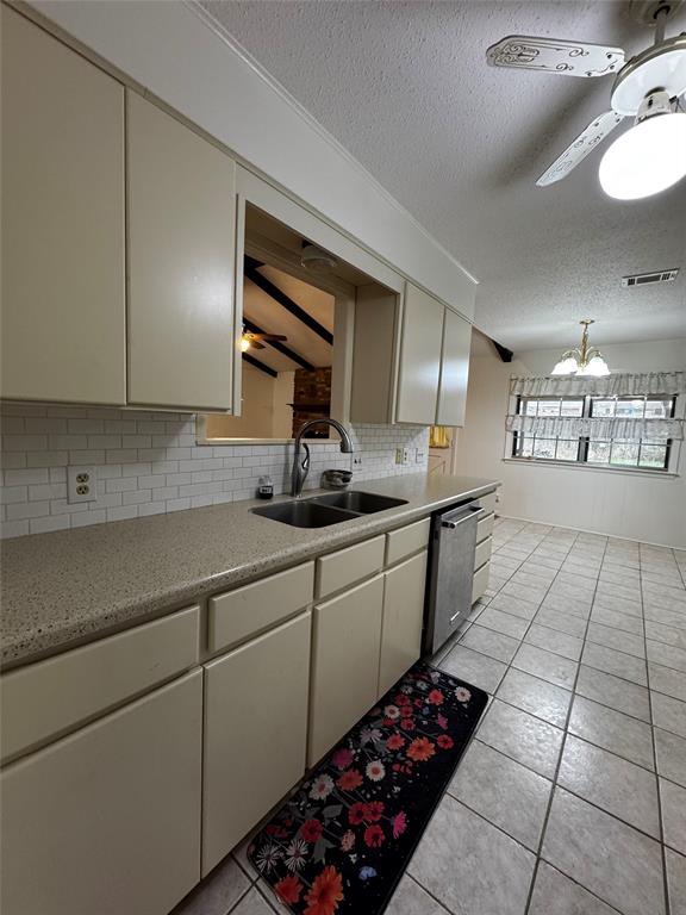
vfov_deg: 102.1
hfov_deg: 85.7
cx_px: 343
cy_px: 458
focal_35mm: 14
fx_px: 370
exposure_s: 1/60
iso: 250
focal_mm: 2.22
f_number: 2.2
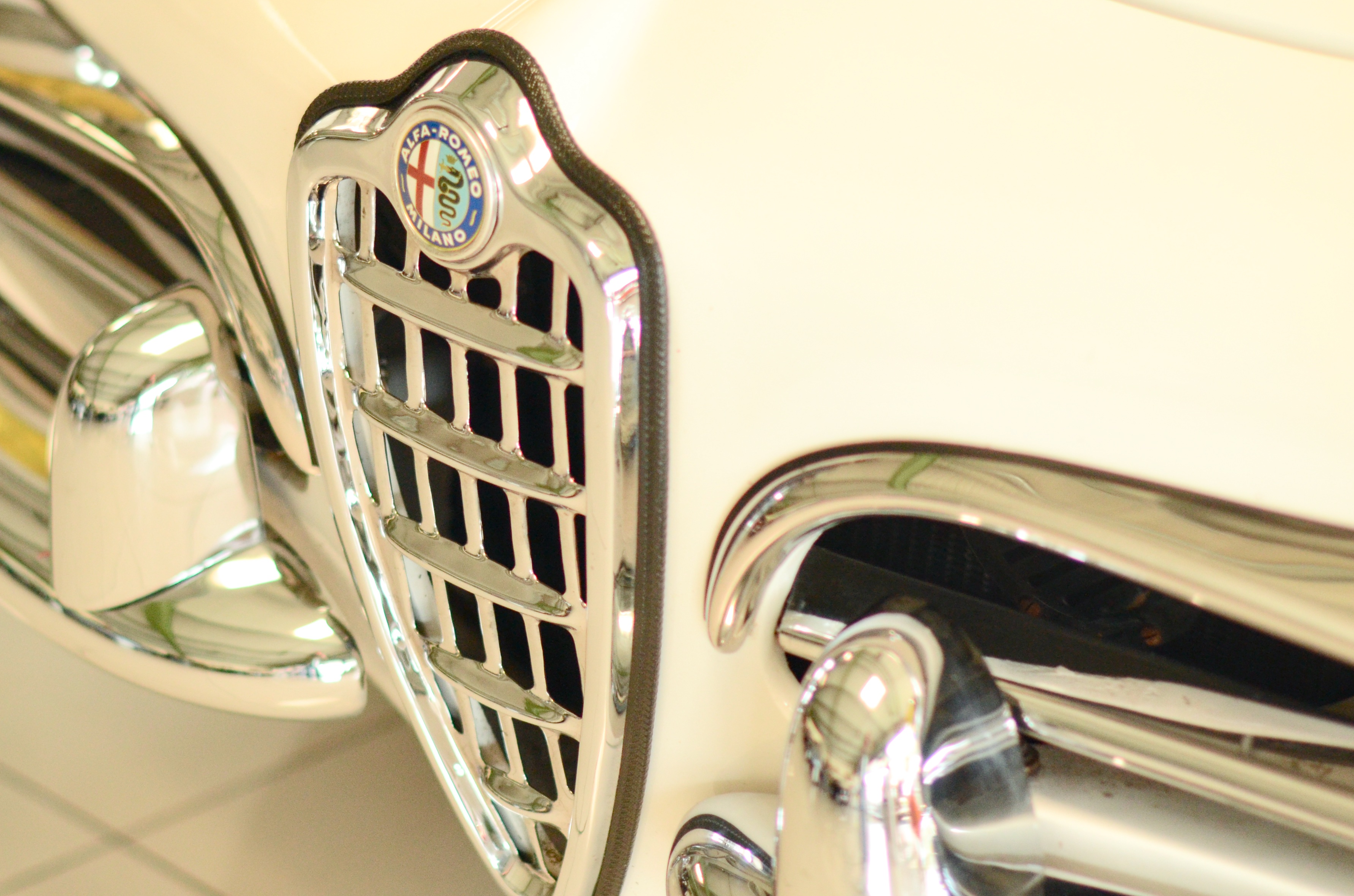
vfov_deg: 13.1
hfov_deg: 19.6
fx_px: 3903
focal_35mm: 104
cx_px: 505
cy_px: 441
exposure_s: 1/400
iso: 1000
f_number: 2
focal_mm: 50
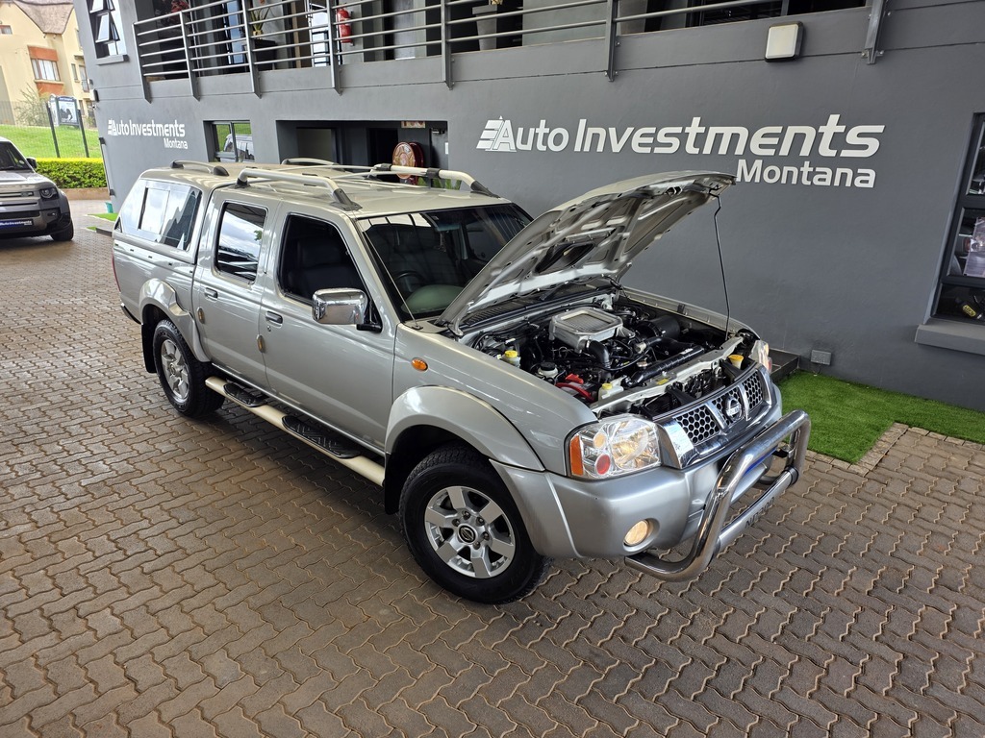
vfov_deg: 58.9
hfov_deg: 73.9
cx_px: 492
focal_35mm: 23
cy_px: 369
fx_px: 654
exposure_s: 1/180
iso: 50
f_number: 1.7
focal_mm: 6.25
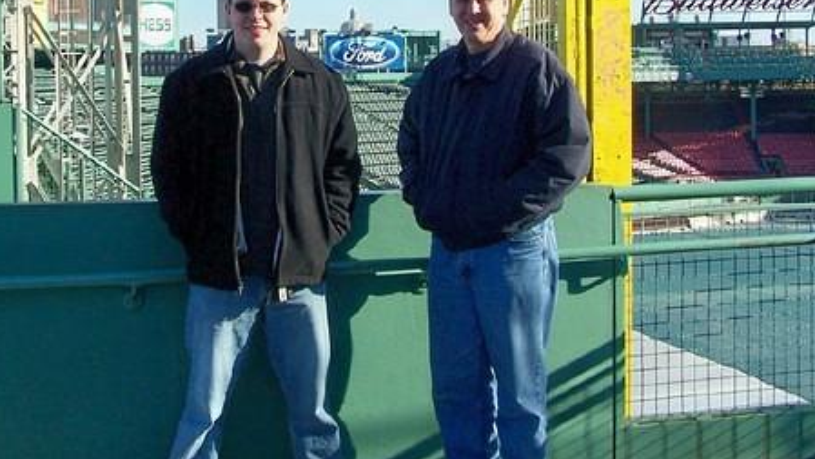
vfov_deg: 20.1
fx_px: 1276
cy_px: 58
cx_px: 296
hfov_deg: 35.2
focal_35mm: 59
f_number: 4
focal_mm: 6.3
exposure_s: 1/350
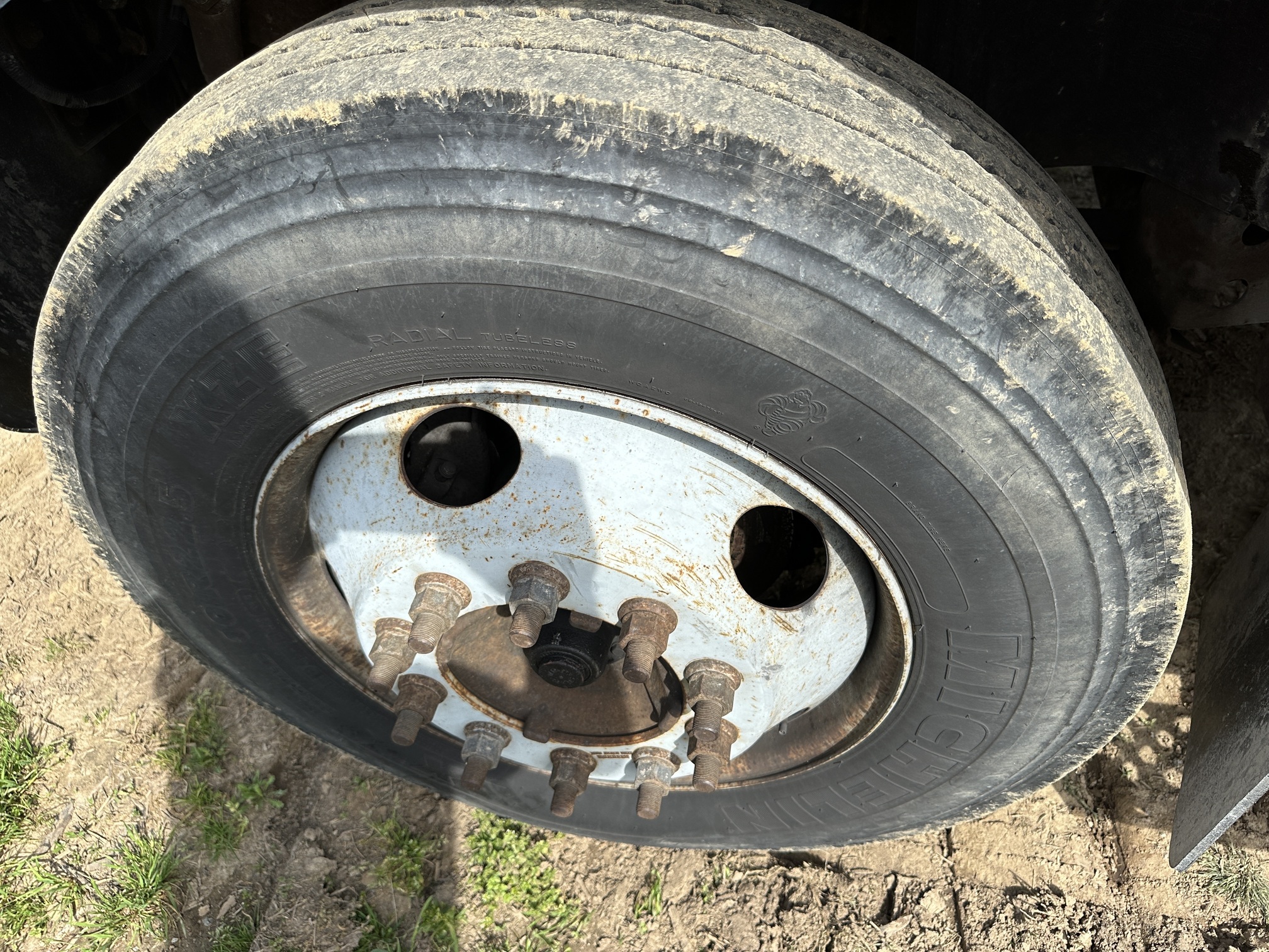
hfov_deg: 71.6
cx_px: 634
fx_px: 880
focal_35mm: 24
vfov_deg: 56.8
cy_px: 476
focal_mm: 6.86
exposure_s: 1/2525
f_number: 1.78
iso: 80
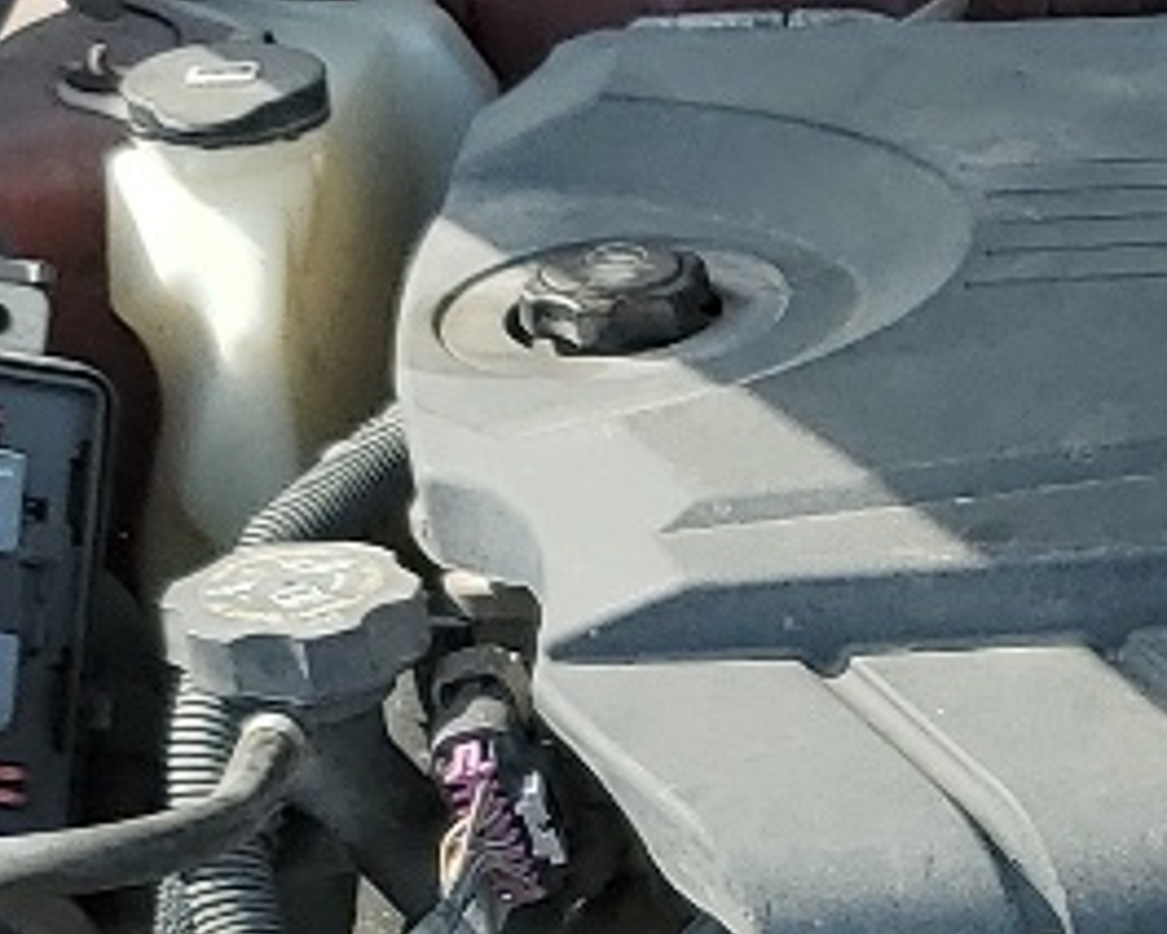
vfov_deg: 9.9
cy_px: 1145
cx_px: 1722
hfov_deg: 12.1
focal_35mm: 153
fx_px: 5284
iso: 50
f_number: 1.5
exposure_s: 1/1250
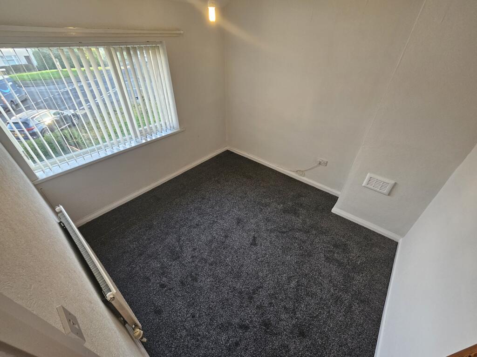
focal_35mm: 13
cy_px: 178
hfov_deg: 106.2
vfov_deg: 89.9
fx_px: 179
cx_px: 238
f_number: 2.2
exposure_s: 1/50
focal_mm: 2.2
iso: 160
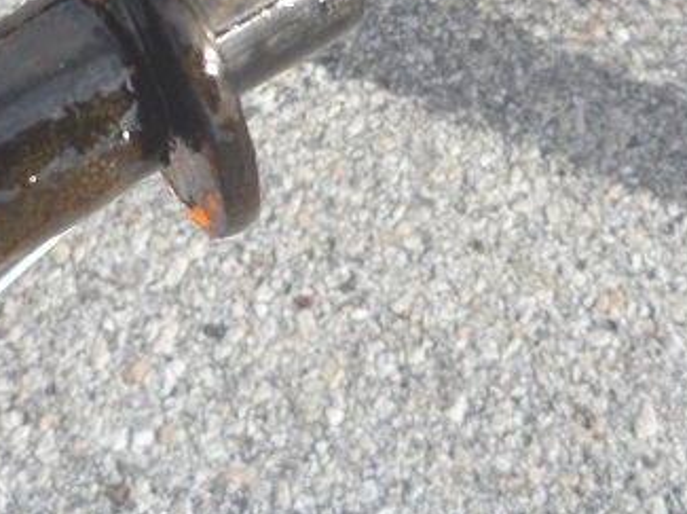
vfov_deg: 19.9
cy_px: -110
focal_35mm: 69
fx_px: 1368
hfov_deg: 28.2
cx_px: 378
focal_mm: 4.9
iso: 80
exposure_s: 1/400
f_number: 3.3
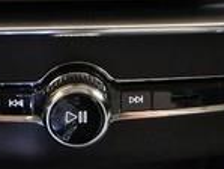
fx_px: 641
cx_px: 72
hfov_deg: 19.7
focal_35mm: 99
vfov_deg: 13.1
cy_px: -158
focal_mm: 5.4
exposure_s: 1/50
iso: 640
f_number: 1.8
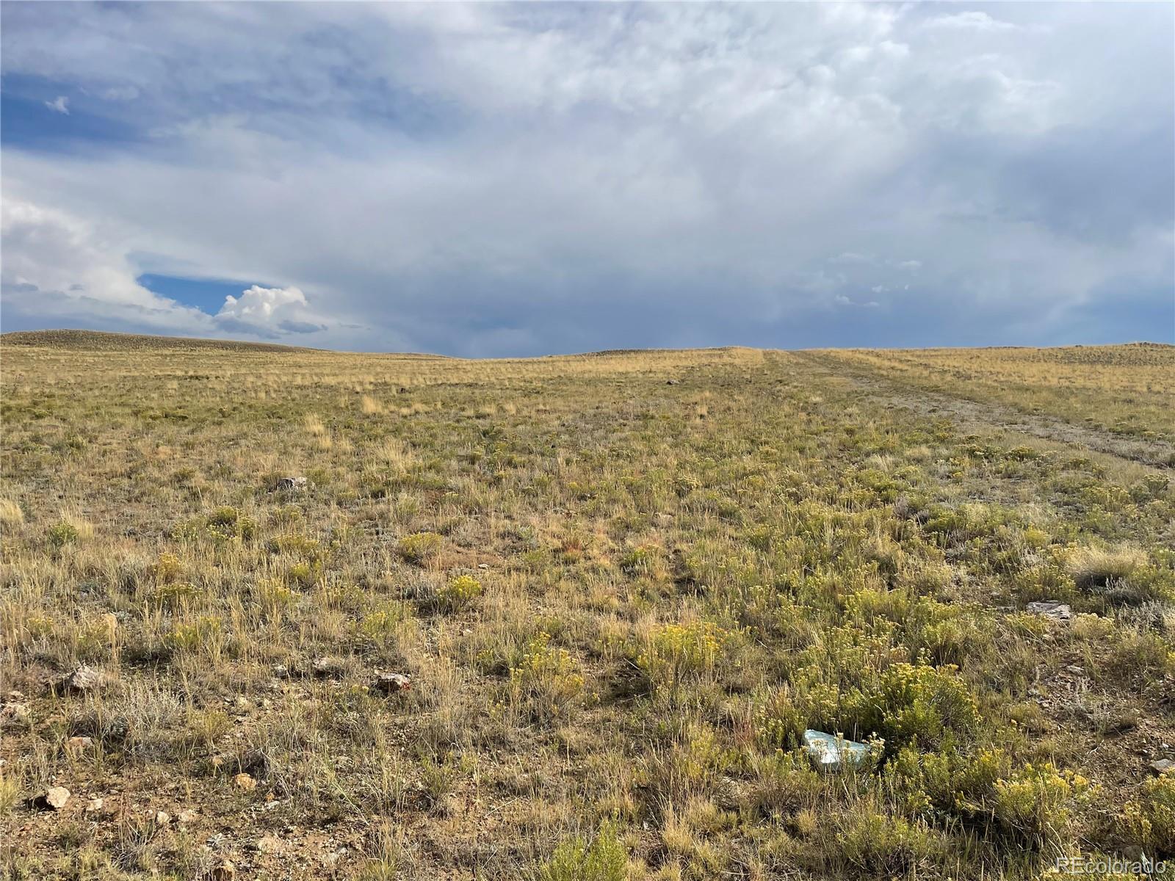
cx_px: 588
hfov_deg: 67.3
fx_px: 883
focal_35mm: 26
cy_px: 440
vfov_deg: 53.1
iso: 32
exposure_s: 1/5556
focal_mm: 4.2
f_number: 1.6
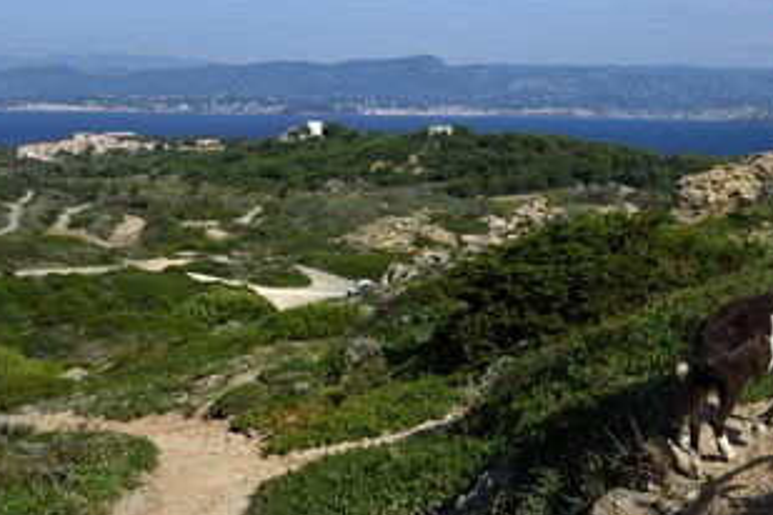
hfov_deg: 40.2
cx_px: 453
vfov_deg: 27.5
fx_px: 1052
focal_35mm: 49
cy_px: 245
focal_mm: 36
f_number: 16
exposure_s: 1/250
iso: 320
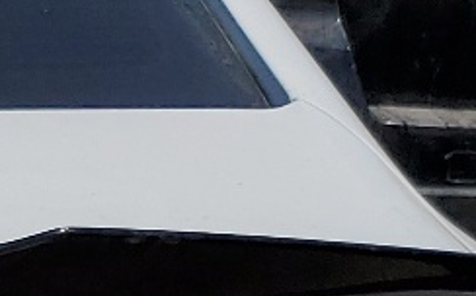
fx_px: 2346
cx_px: -616
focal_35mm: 181
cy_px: 613
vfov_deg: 7.0
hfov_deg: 10.2
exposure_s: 1/10000
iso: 50
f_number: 1.5
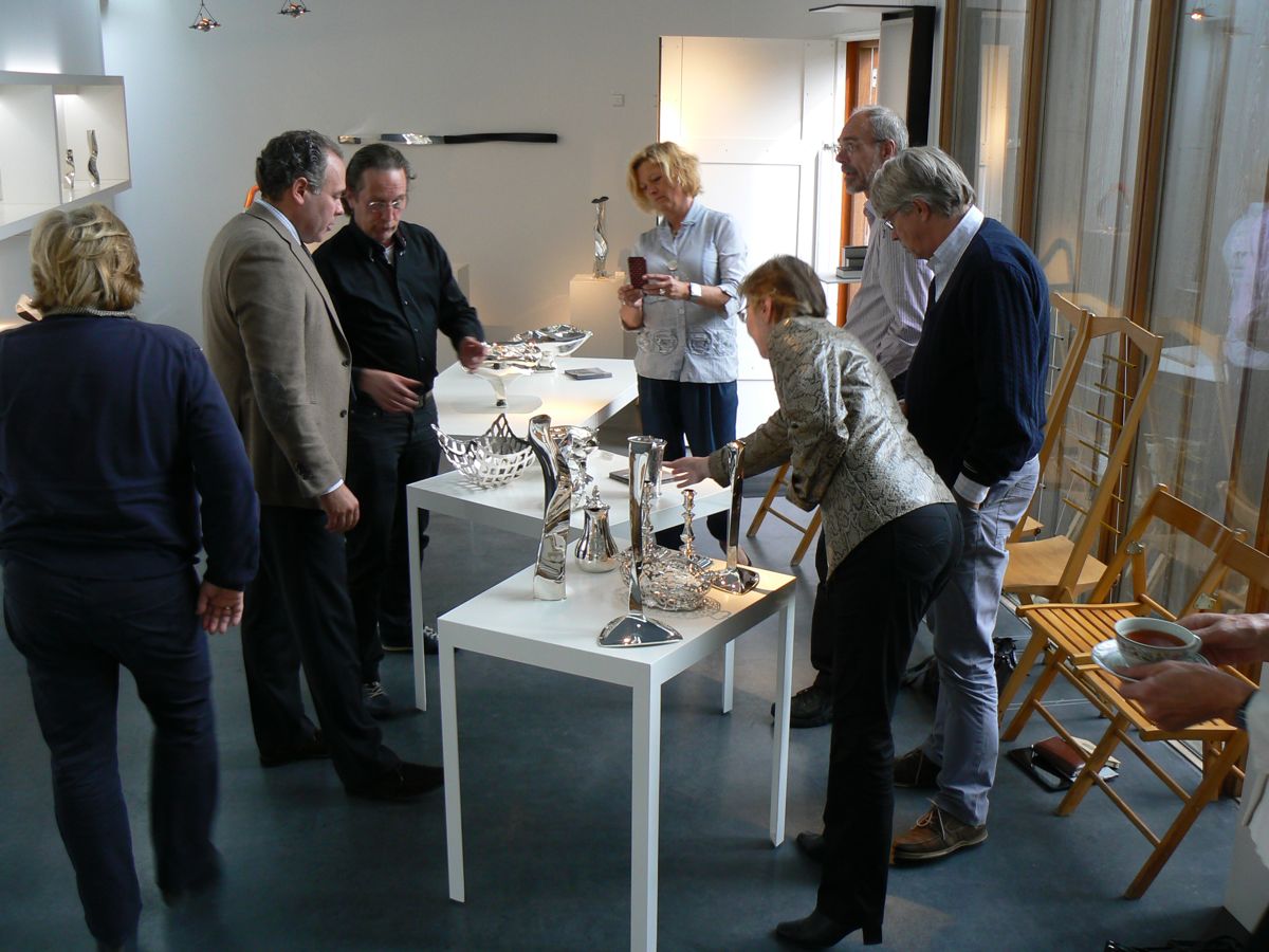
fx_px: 1320
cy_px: 476
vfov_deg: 39.7
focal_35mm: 36
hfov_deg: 51.4
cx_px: 634
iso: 80
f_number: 2.8
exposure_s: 1/30
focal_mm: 6
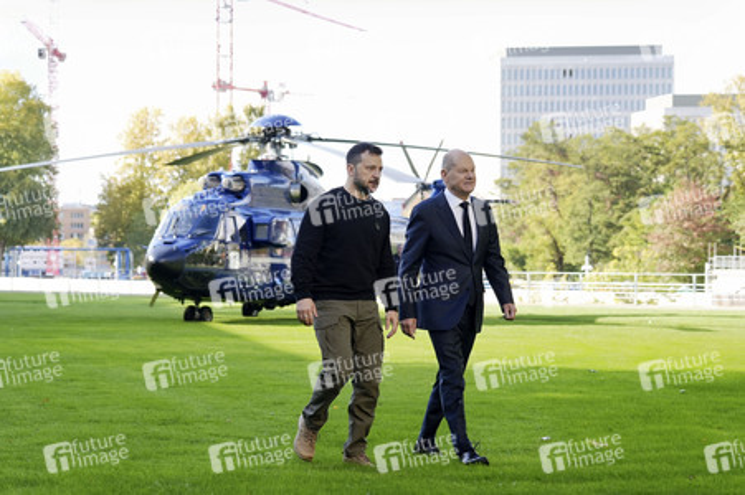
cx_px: 372
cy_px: 248
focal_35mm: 105
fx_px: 2171
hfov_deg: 19.5
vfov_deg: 13.0
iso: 250
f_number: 5
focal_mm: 70
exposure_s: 1/250
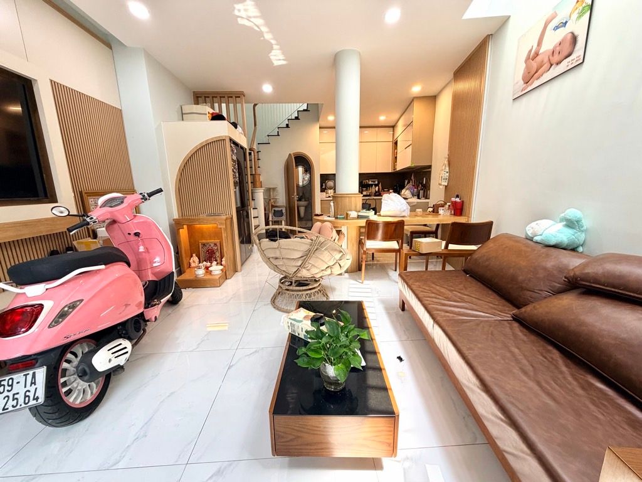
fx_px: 260
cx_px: 321
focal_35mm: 14
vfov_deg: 85.7
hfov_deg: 102.1
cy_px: 241
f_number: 2.2
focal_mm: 2.22
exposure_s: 1/121
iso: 160
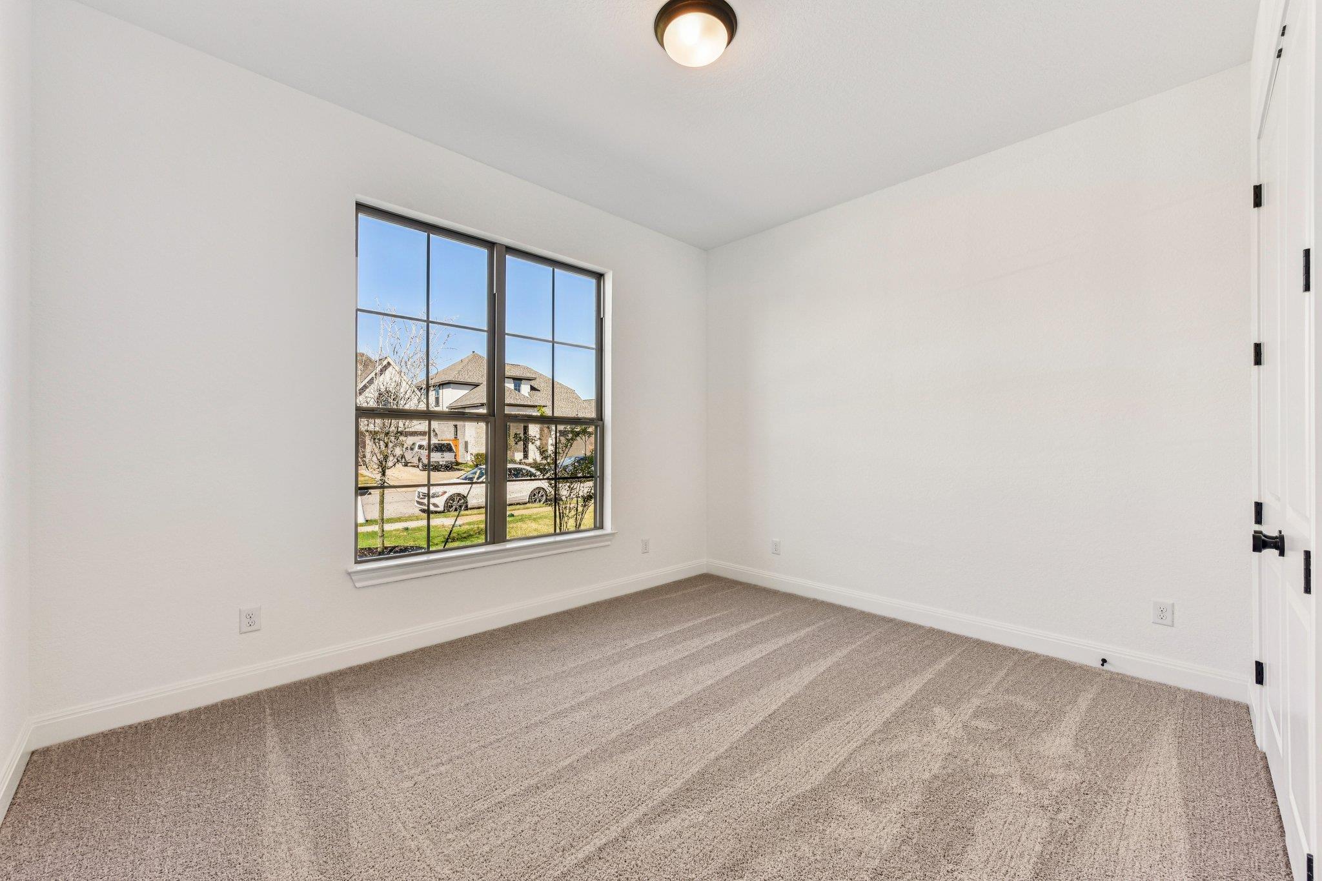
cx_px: 661
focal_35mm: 14
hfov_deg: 104.3
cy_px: 440
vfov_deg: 81.2
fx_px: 514
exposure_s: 1/25
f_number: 8
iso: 100
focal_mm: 14
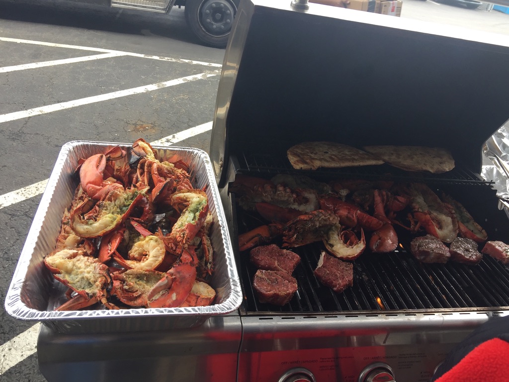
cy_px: 191
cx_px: 254
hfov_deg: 61.7
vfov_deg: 48.2
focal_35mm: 29
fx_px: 426
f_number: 2.2
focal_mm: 4.15
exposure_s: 1/197
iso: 32
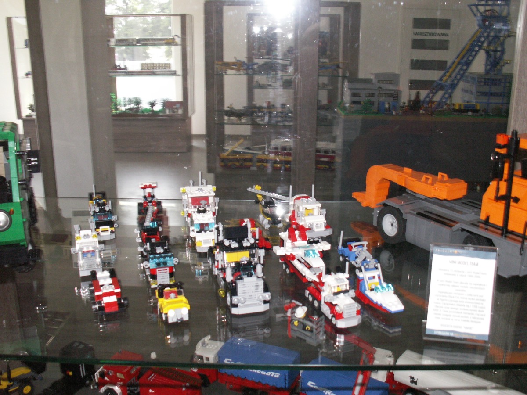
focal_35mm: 35
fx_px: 533
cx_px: 264
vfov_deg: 40.7
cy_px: 198
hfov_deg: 52.6
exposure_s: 1/125
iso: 160
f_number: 2.8
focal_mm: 5.86
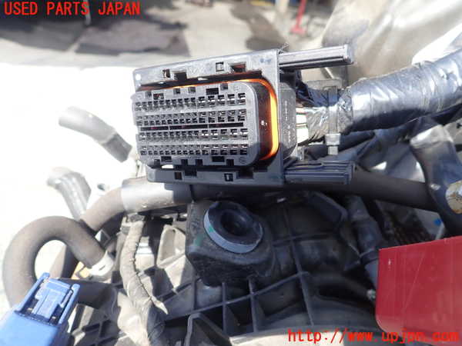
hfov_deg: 69.4
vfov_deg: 54.9
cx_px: 231
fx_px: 334
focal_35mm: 25
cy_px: 173
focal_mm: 4.5
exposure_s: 1/160
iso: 100
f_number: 2.8
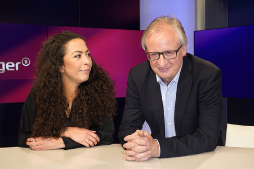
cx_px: 127
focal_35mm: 39
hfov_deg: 49.6
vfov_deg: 34.2
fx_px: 275
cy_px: 84
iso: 2000
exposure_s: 1/160
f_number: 5.6
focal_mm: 39
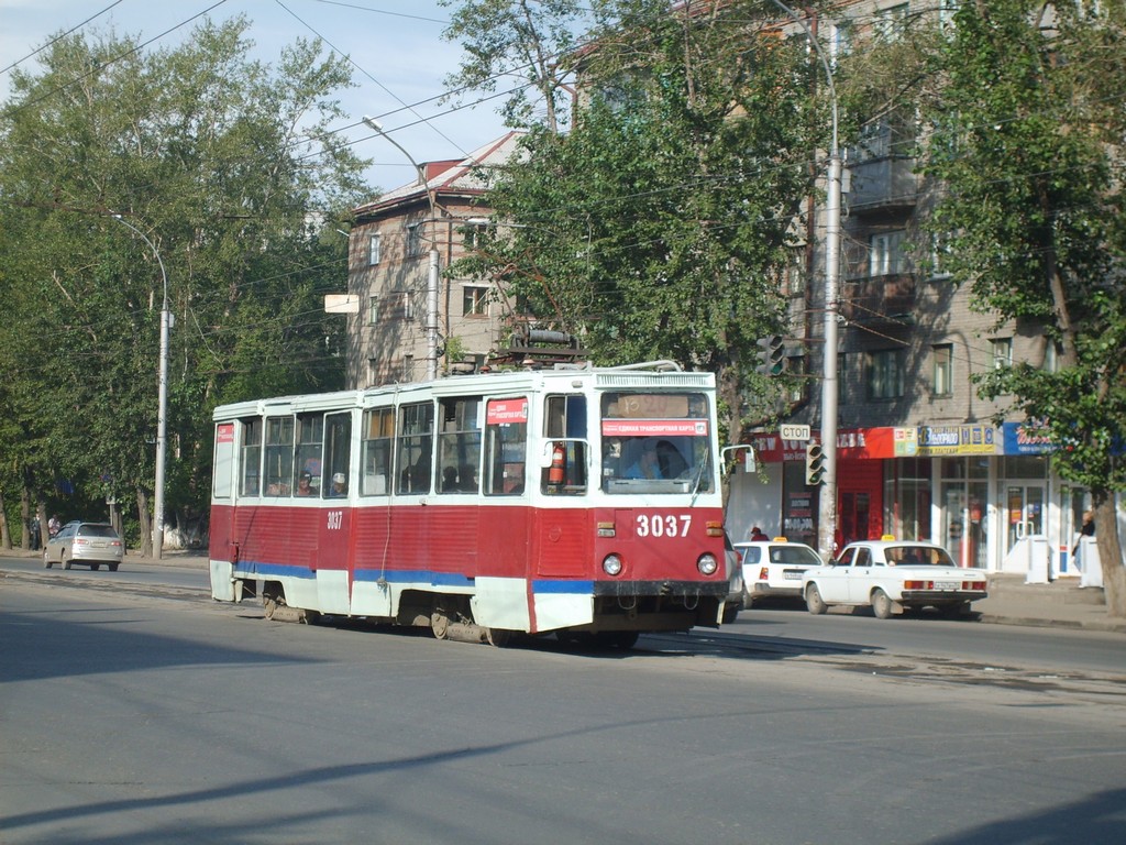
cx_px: 563
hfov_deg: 18.7
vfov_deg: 14.1
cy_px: 422
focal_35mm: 105
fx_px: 3415
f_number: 4.9
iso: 50
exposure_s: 1/350
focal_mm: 17.4
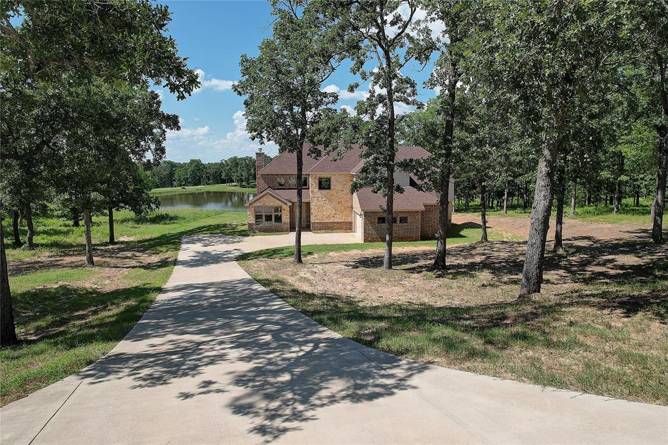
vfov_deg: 57.2
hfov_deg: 78.6
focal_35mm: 22
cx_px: 334
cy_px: 222
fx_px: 408
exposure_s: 1/1600
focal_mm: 8.4
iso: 100
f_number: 2.8
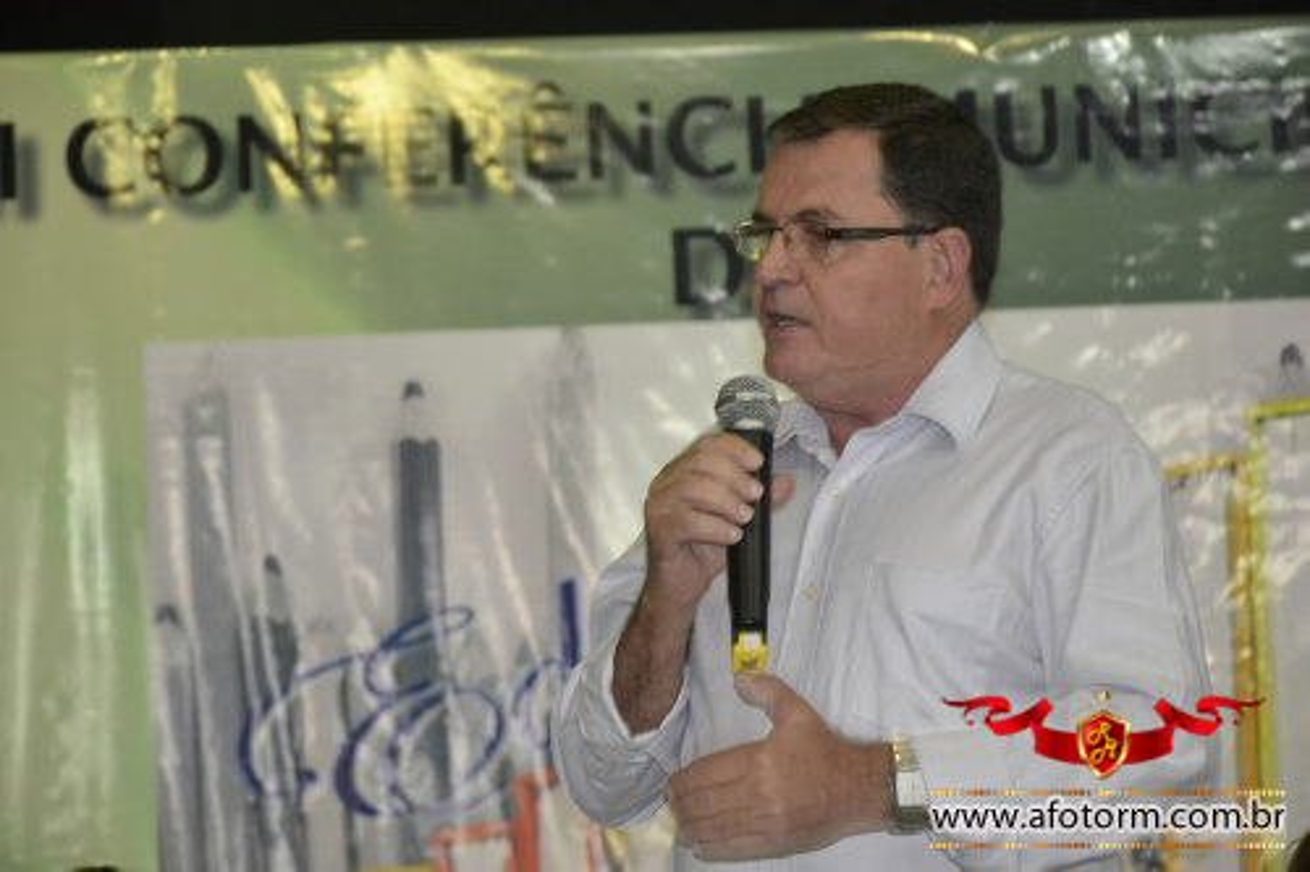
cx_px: 655
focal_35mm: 142
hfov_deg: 14.4
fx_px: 5183
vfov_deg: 9.6
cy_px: 436
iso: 3200
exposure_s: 1/40
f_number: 5.6
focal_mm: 95
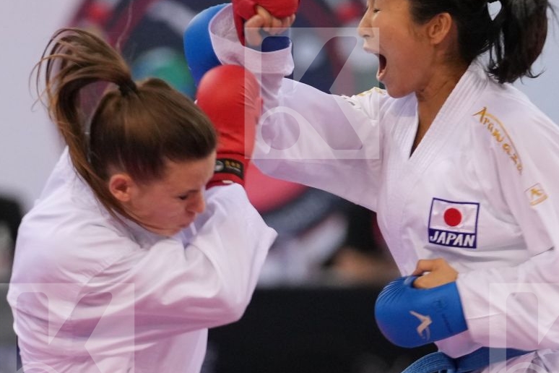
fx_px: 10216
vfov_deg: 2.1
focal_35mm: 658
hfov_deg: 3.1
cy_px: 349
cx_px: 312
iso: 2000
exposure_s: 1/1000
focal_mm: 189
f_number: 2.8
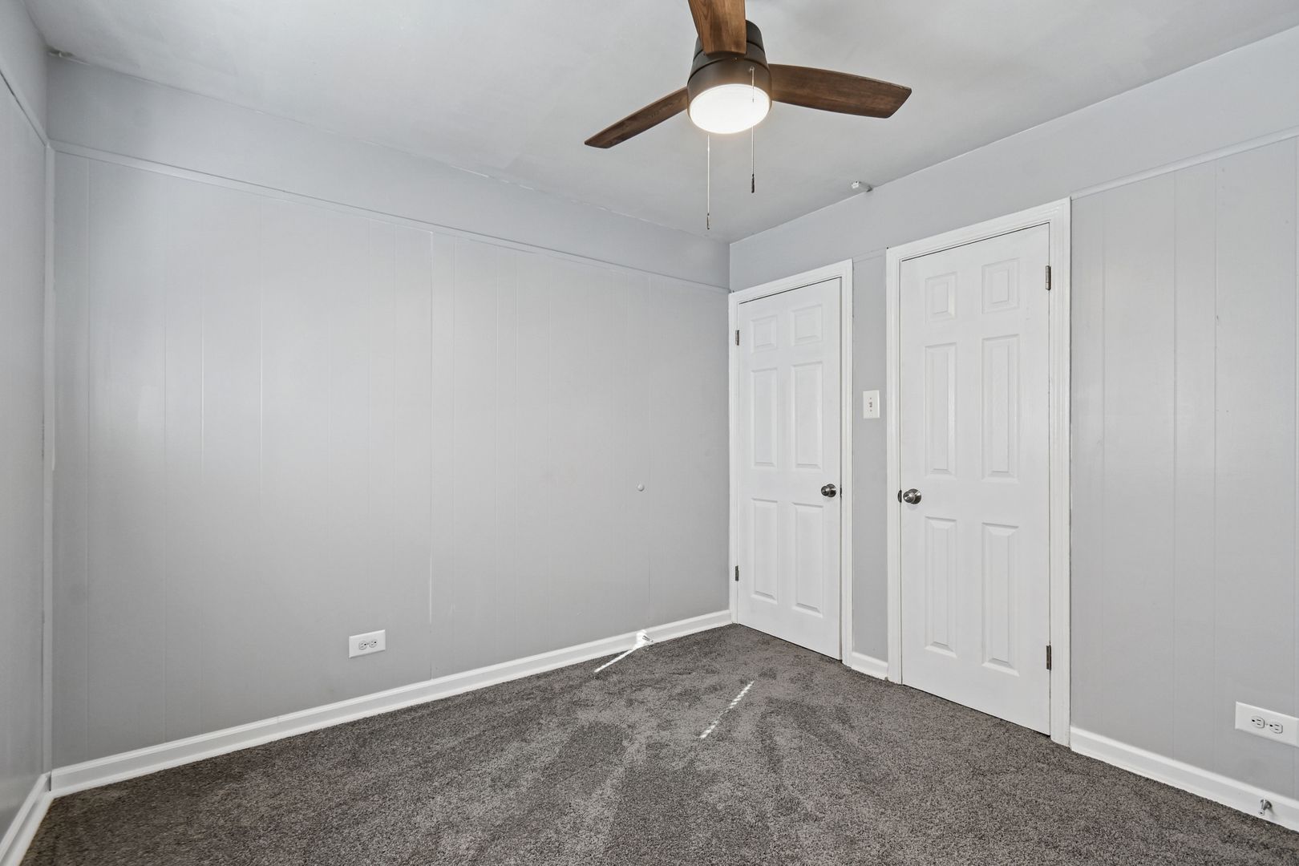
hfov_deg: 100.4
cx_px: 650
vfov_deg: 77.3
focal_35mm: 15
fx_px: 541
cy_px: 433
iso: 400
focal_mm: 10
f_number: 8
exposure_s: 1/6
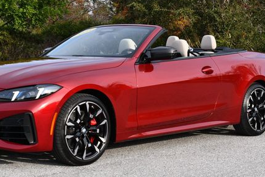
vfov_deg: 16.2
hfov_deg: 24.1
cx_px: 108
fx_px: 619
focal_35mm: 84
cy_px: 54
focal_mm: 28
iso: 200
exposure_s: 1/250
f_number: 8
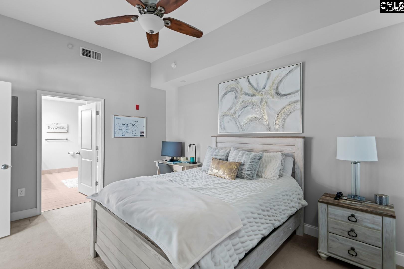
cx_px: 202
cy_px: 134
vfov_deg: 73.7
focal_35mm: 16
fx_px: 180
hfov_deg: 96.7
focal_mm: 16
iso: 400
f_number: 7.1
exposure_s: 1.6
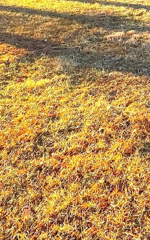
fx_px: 347
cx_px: 154
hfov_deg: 23.3
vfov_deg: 32.8
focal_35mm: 53
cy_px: -32
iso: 25
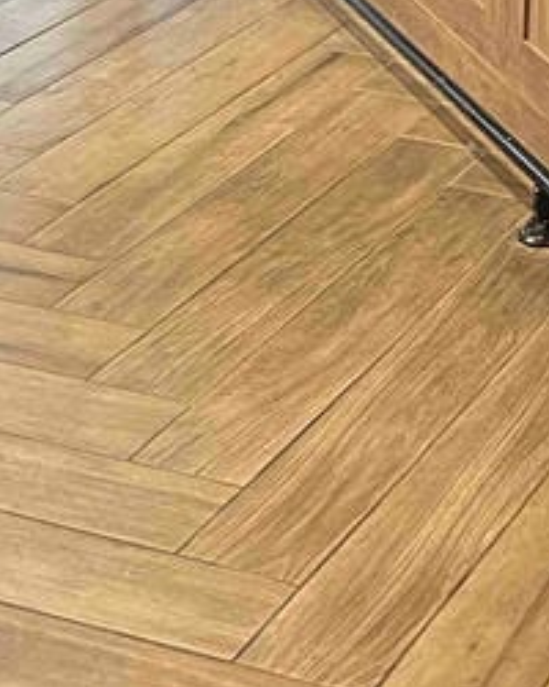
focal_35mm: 122
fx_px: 2478
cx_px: 634
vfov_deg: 14.0
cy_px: -544
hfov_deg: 12.4
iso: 250
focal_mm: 5.7
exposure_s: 1/60
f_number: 1.5
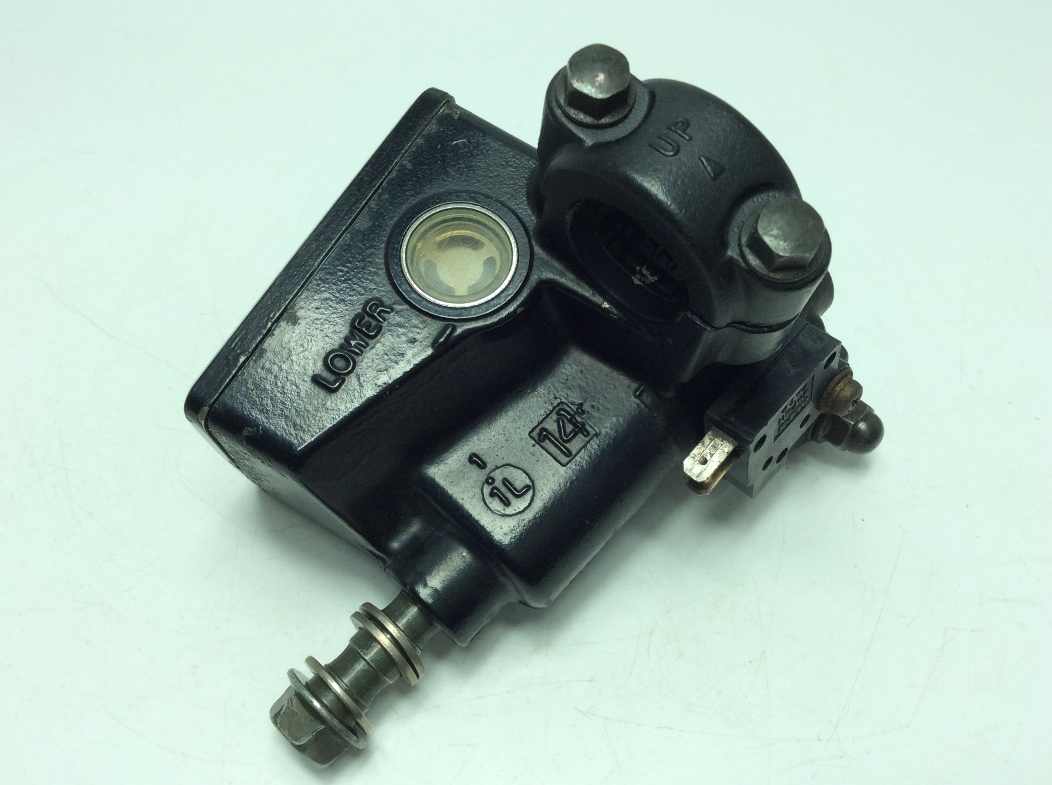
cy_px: 392
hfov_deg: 56.9
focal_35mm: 32
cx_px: 526
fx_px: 971
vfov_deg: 44.1
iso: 32
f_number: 2.4
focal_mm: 3.3
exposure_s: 1/342
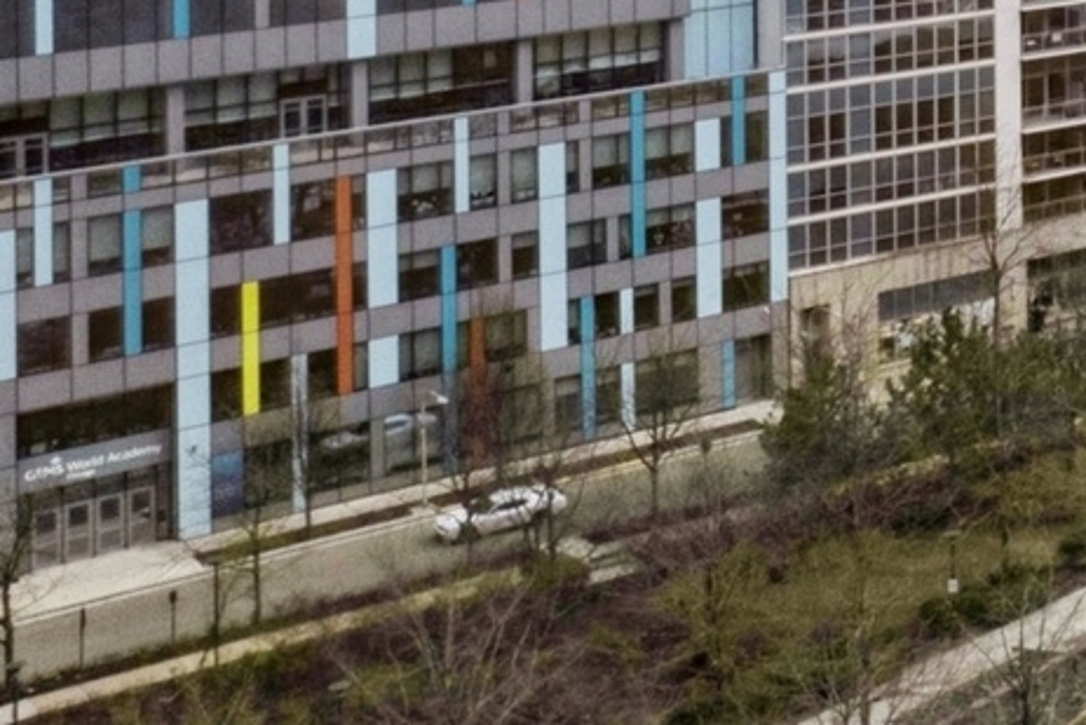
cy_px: -145
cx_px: 1827
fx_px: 2323
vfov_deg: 17.0
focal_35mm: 77
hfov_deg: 20.5
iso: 100
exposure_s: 1/1000
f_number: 2.8
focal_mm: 8.38
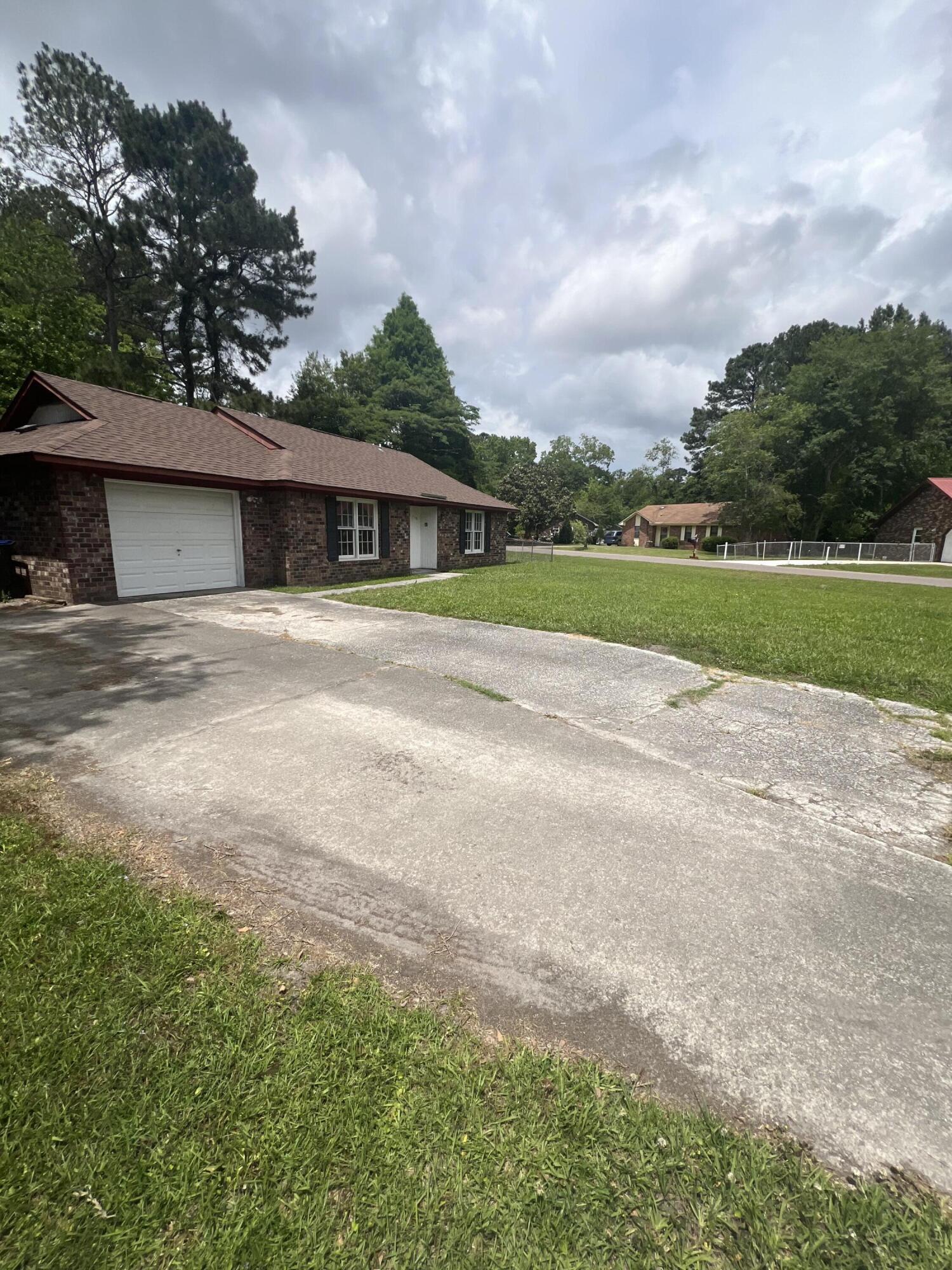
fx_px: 477
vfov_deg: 106.2
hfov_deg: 89.9
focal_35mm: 13
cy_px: 635
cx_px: 476
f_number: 1.8
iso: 32
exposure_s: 1/2481
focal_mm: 1.57
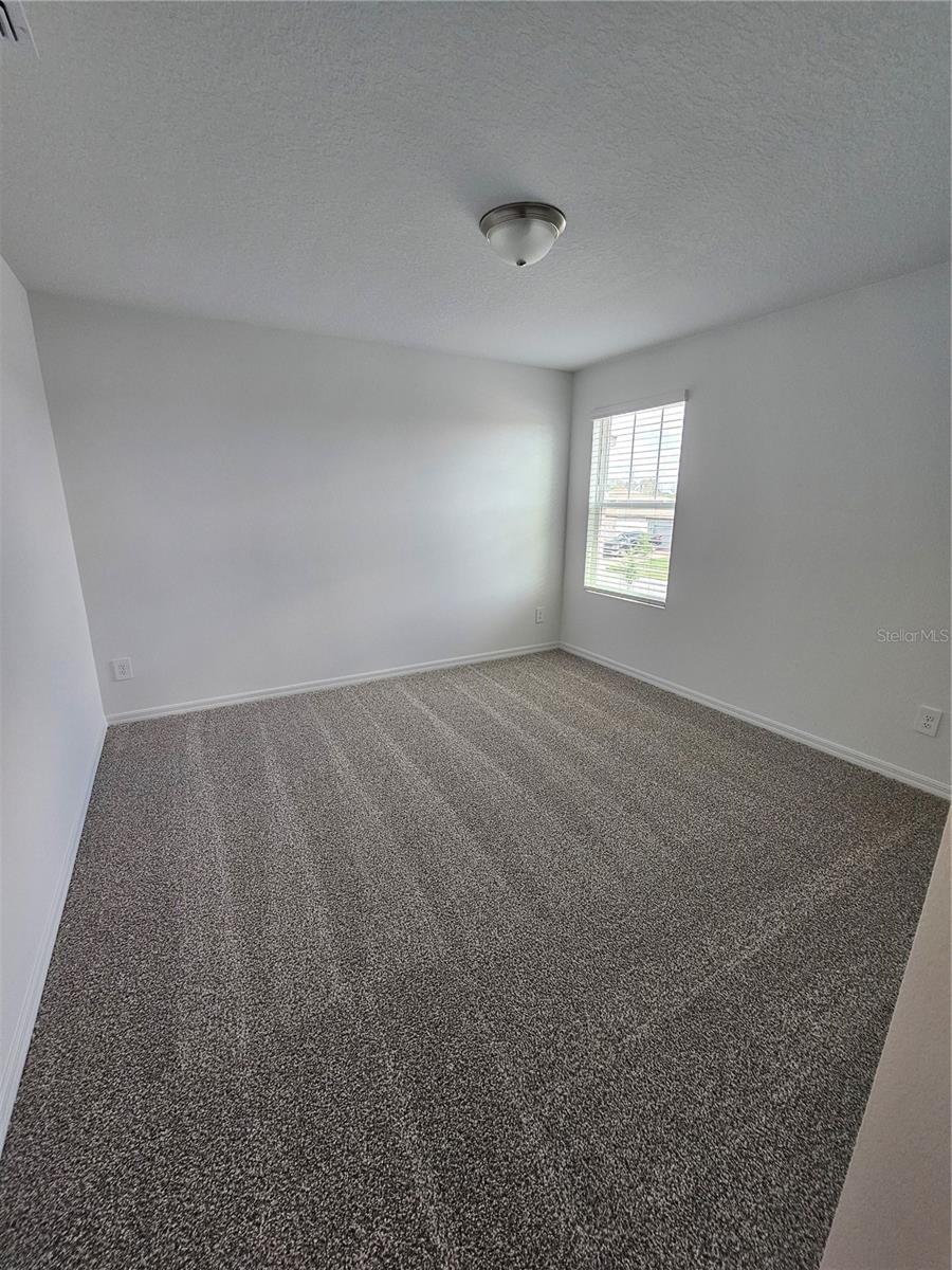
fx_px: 477
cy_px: 635
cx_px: 476
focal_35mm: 13
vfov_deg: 106.2
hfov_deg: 89.9
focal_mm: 2.2
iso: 100
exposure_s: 1/77.4
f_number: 2.2
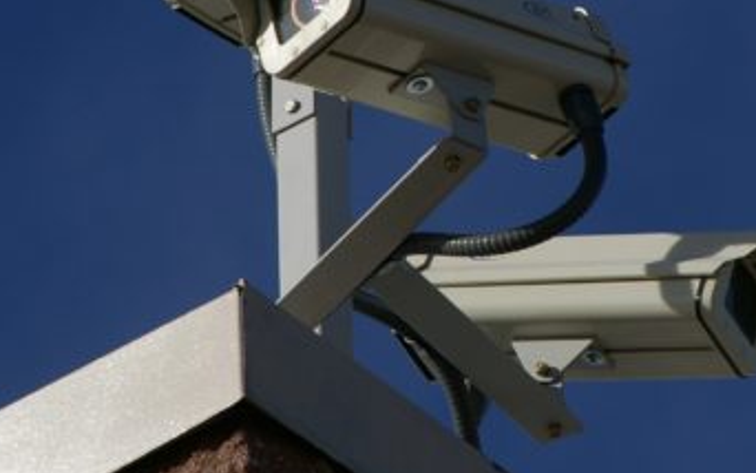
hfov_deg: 4.9
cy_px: 208
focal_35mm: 429
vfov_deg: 3.1
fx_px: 8842
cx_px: 424
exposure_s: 1/500
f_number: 9.5
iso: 200
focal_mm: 200
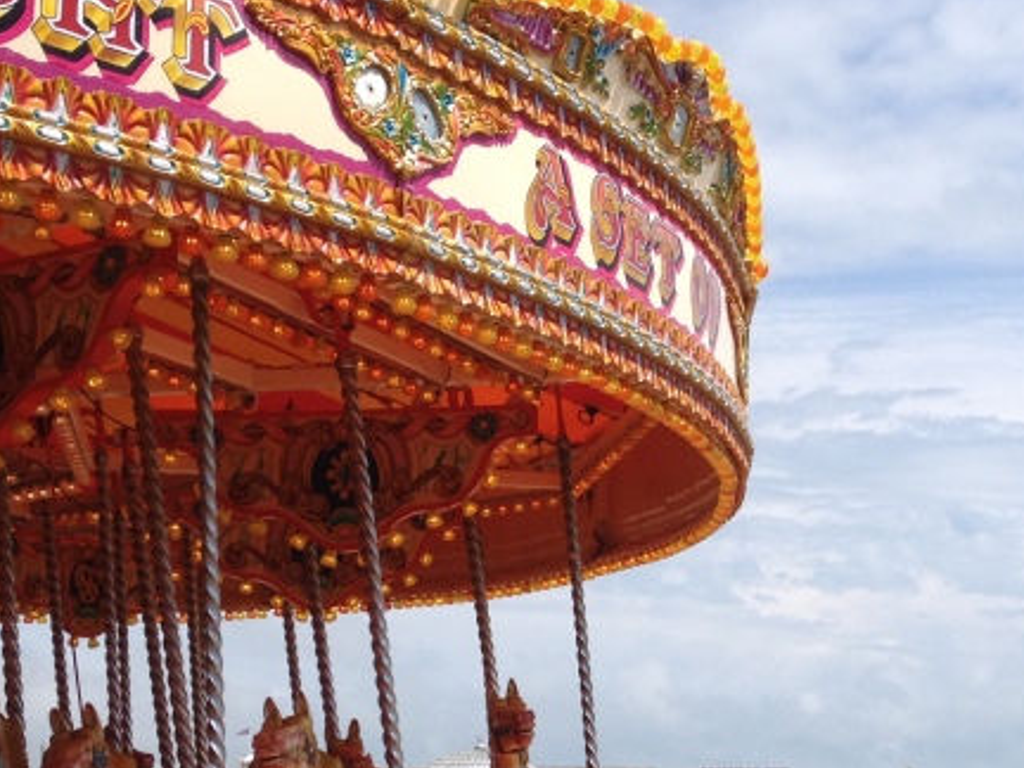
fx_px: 2455
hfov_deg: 23.4
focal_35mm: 83
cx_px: 718
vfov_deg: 17.7
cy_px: 505
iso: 50
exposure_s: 1/2513
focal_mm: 4.28
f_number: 2.4
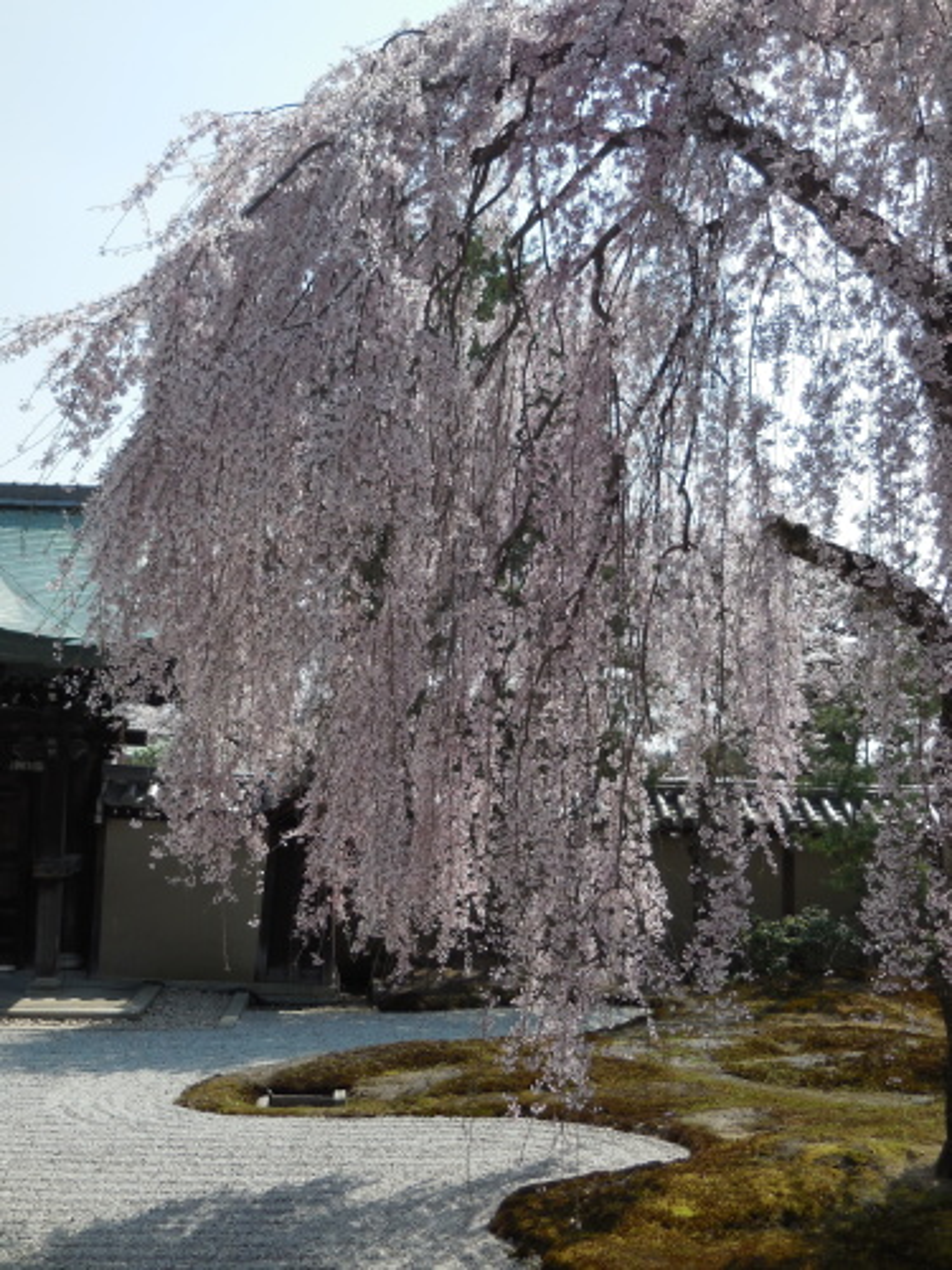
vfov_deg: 42.1
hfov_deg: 32.2
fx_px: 1650
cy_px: 635
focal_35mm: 45
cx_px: 476
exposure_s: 1/800
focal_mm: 8.1
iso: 125
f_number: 4.2
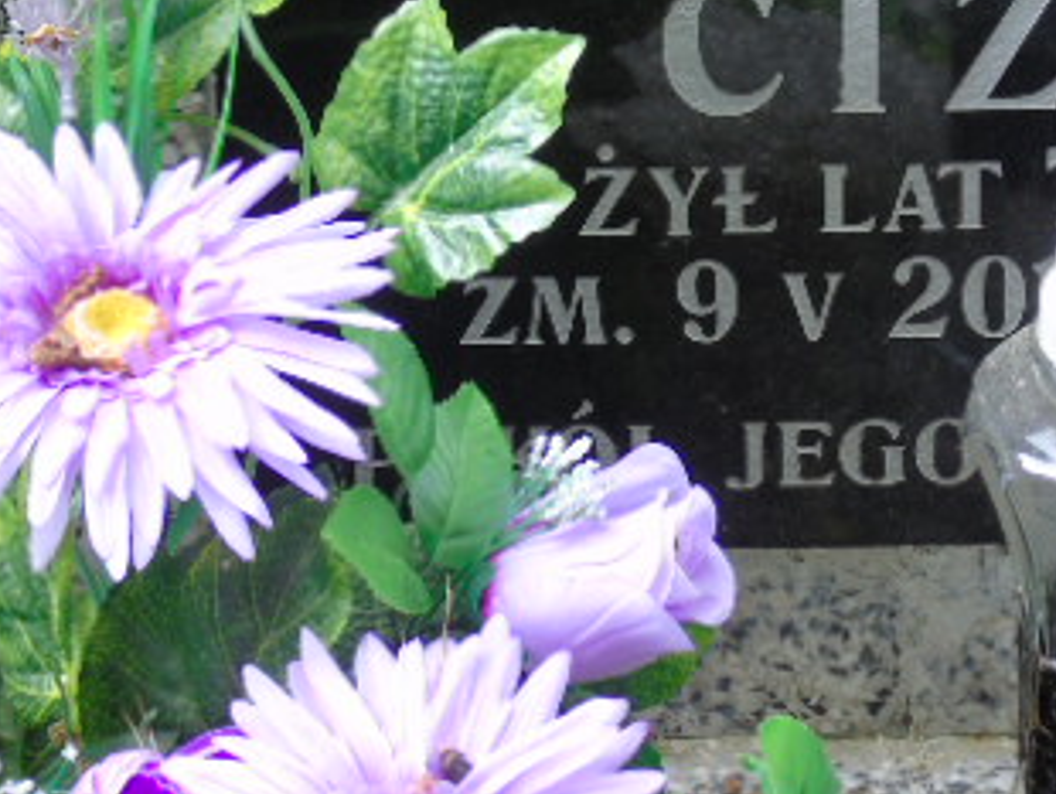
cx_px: 804
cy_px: 235
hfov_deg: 7.7
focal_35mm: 256
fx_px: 7816
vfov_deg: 5.8
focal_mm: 22
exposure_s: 1/30
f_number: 4.6
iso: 80
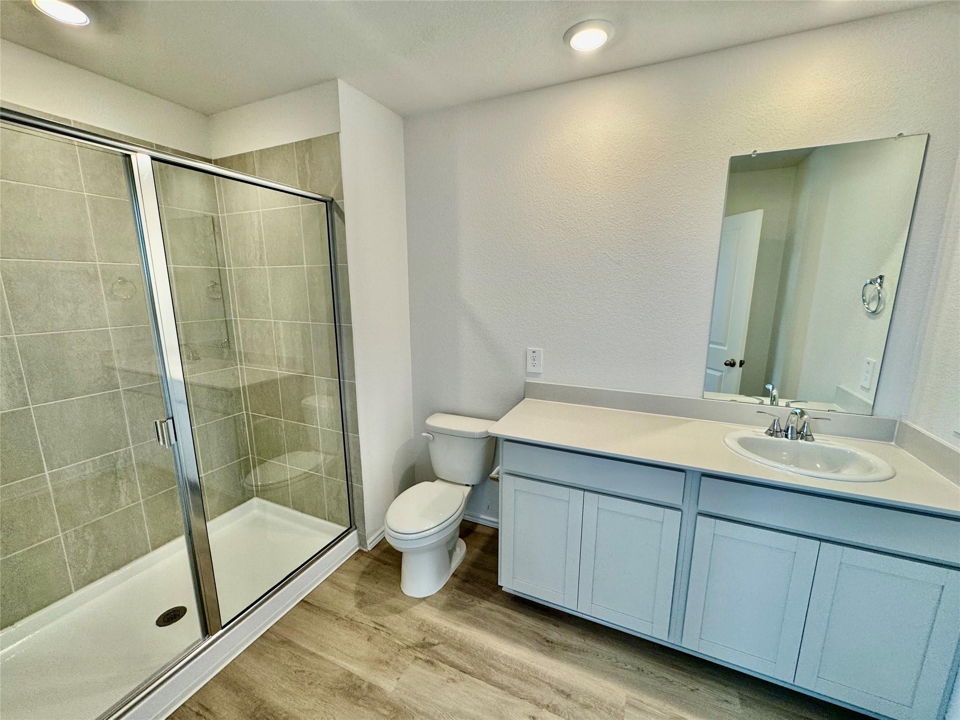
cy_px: 360
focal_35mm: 14
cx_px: 480
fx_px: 388
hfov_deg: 102.1
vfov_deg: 85.7
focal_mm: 2.22
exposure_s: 1/120
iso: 125
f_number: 2.2
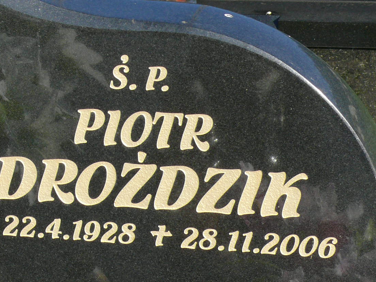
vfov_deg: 9.3
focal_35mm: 159
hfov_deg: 12.4
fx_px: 1727
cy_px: 179
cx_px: 147
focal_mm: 14
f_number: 5.6
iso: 100
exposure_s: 1/250
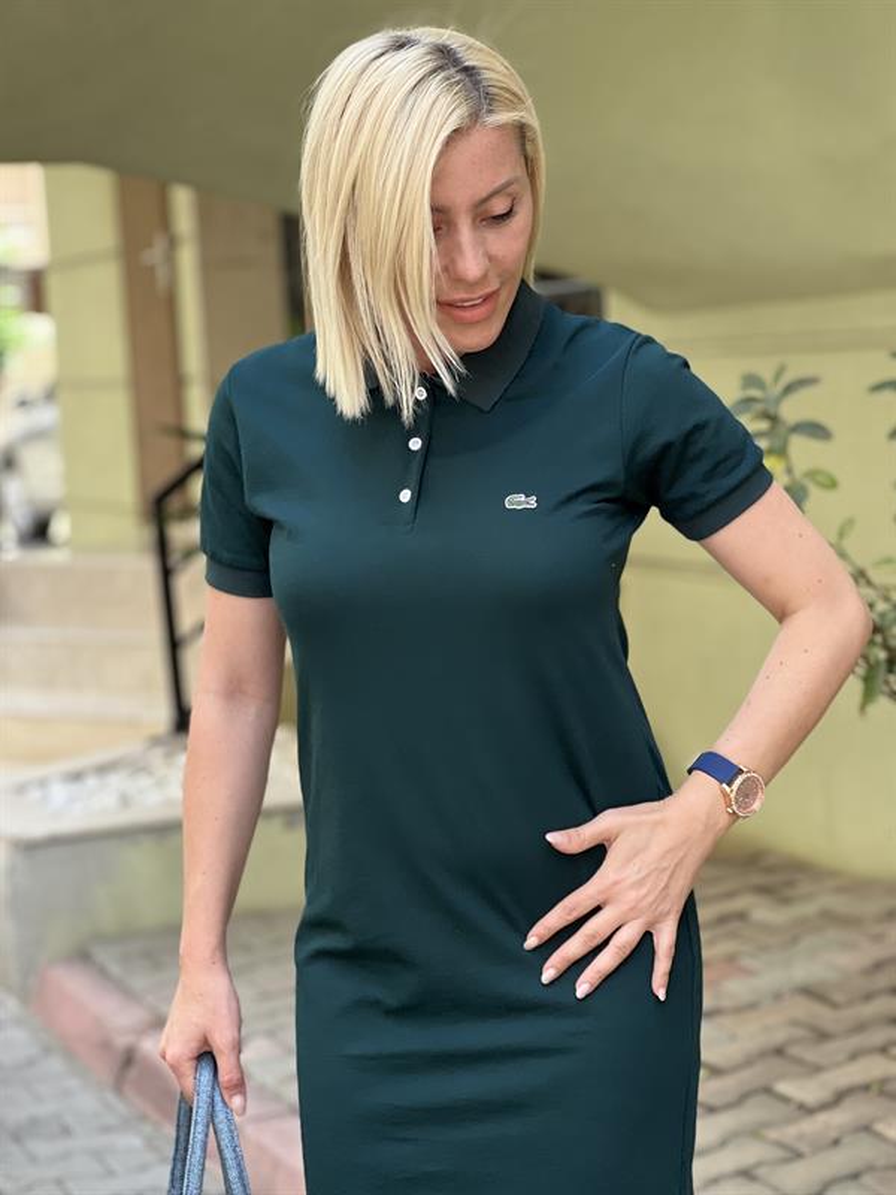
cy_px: 598
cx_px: 448
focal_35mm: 77
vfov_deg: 25.3
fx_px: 2657
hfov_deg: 19.1
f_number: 2.8
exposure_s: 1/121
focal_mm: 9
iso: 64
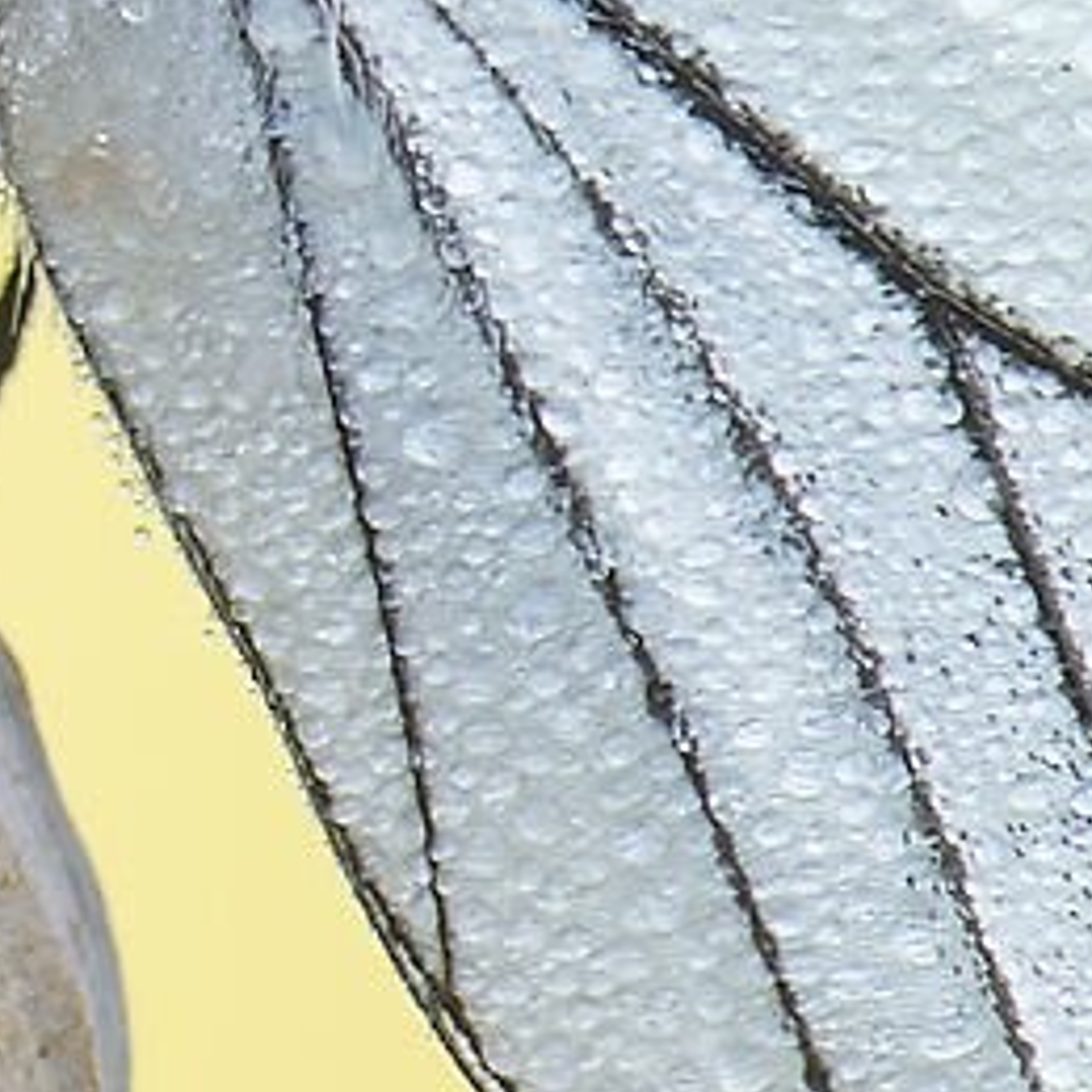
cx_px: -1142
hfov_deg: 1.1
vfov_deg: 1.1
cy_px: -218
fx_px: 58782
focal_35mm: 1647
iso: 100
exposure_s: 1/13
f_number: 18
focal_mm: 210
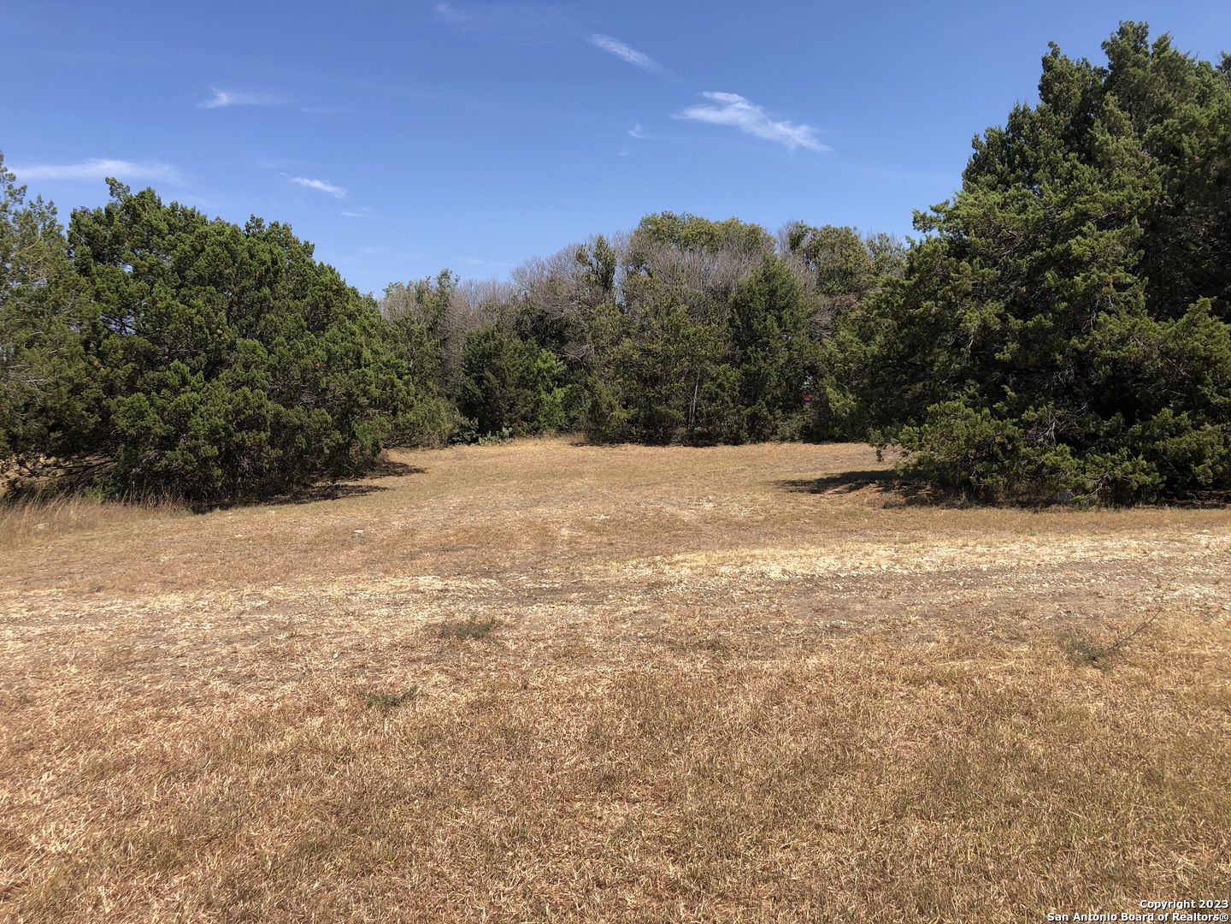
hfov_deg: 63.4
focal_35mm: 28
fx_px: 996
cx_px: 616
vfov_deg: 49.7
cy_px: 462
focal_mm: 3.99
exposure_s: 1/2024
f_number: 1.8
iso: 20
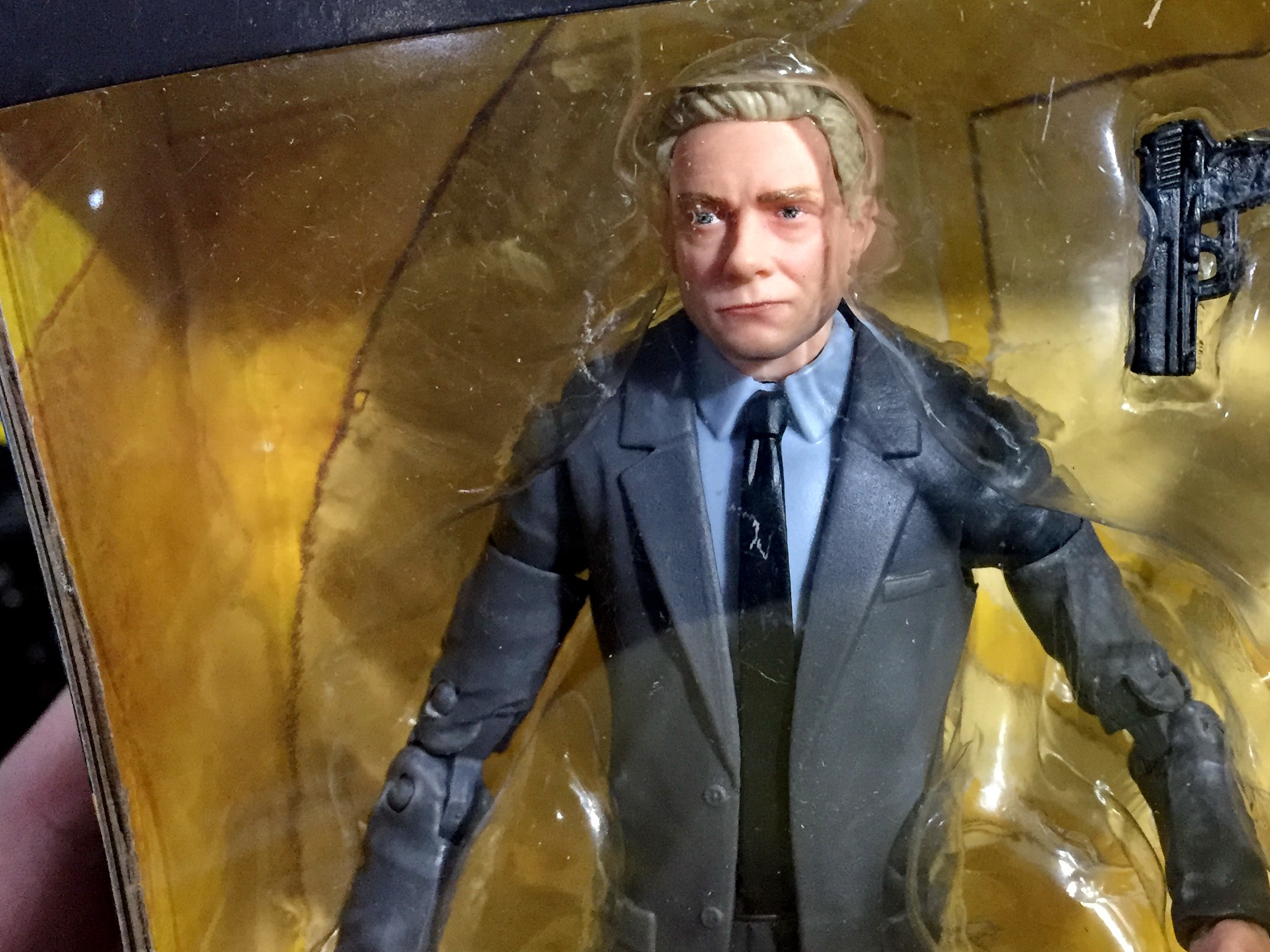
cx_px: 841
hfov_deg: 42.4
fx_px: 1614
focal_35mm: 44
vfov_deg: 32.8
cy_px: 382
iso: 250
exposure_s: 1/33
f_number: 2.2
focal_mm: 4.15
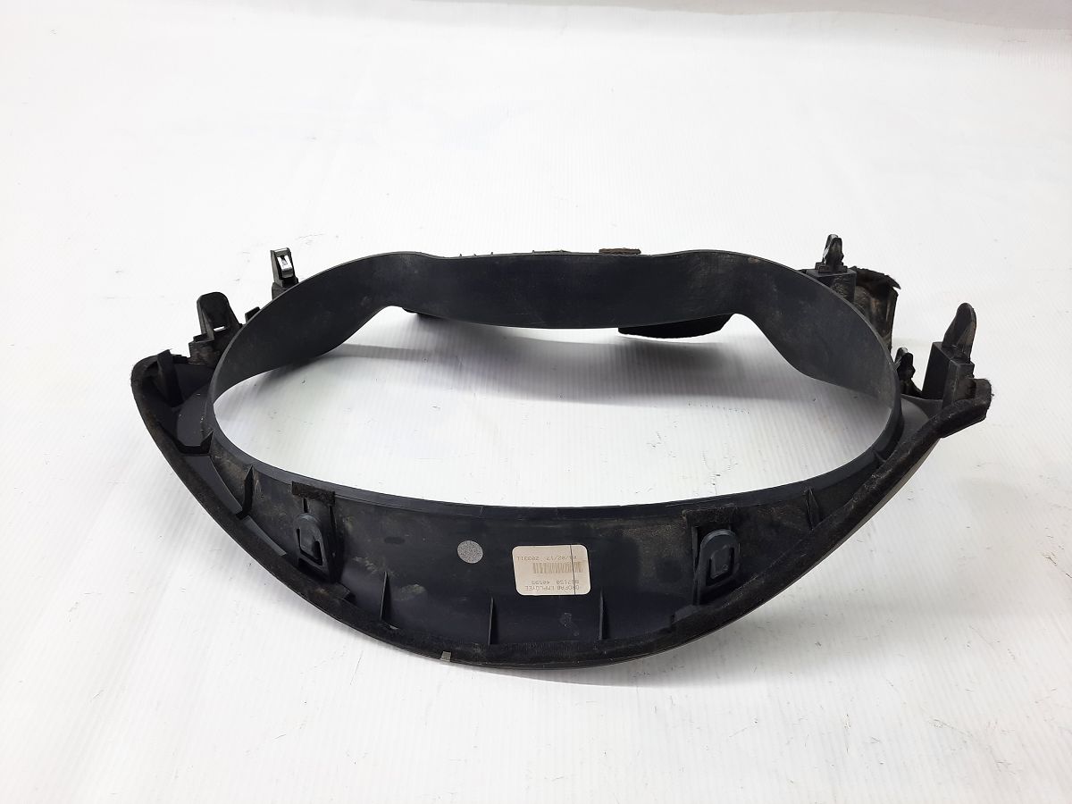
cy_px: 402
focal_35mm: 25
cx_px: 536
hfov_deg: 69.4
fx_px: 774
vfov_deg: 54.9
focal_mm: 4.6
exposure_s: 1/50
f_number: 2
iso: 64
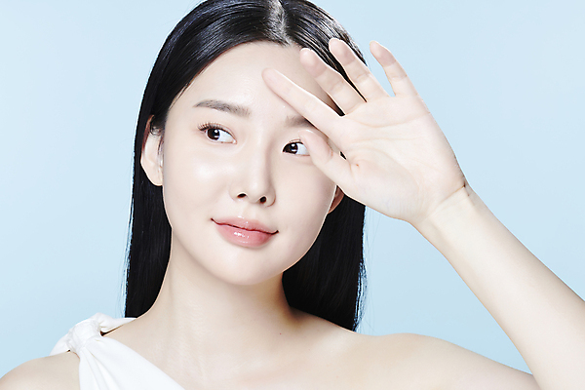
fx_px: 1706
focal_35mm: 105
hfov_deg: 19.5
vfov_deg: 13.0
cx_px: 292
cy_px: 195
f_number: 16
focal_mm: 105
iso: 64
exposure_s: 1/125
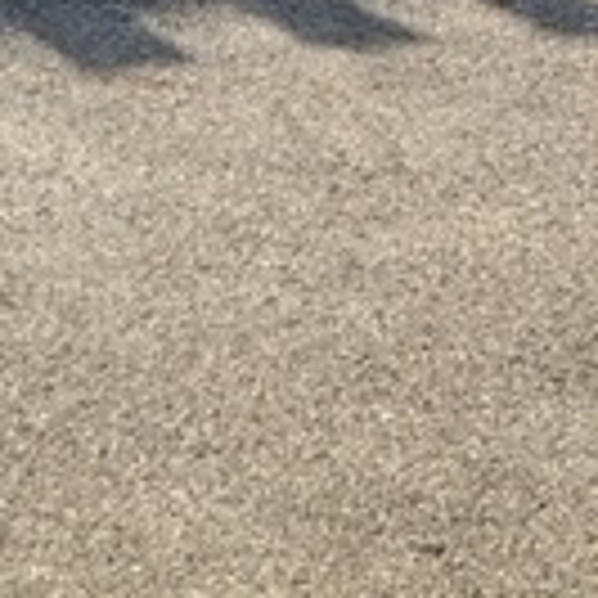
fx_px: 2326
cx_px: -472
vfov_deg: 13.0
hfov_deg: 13.2
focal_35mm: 119
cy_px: -526
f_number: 1.8
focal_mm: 3.99
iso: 20
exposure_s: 1/867
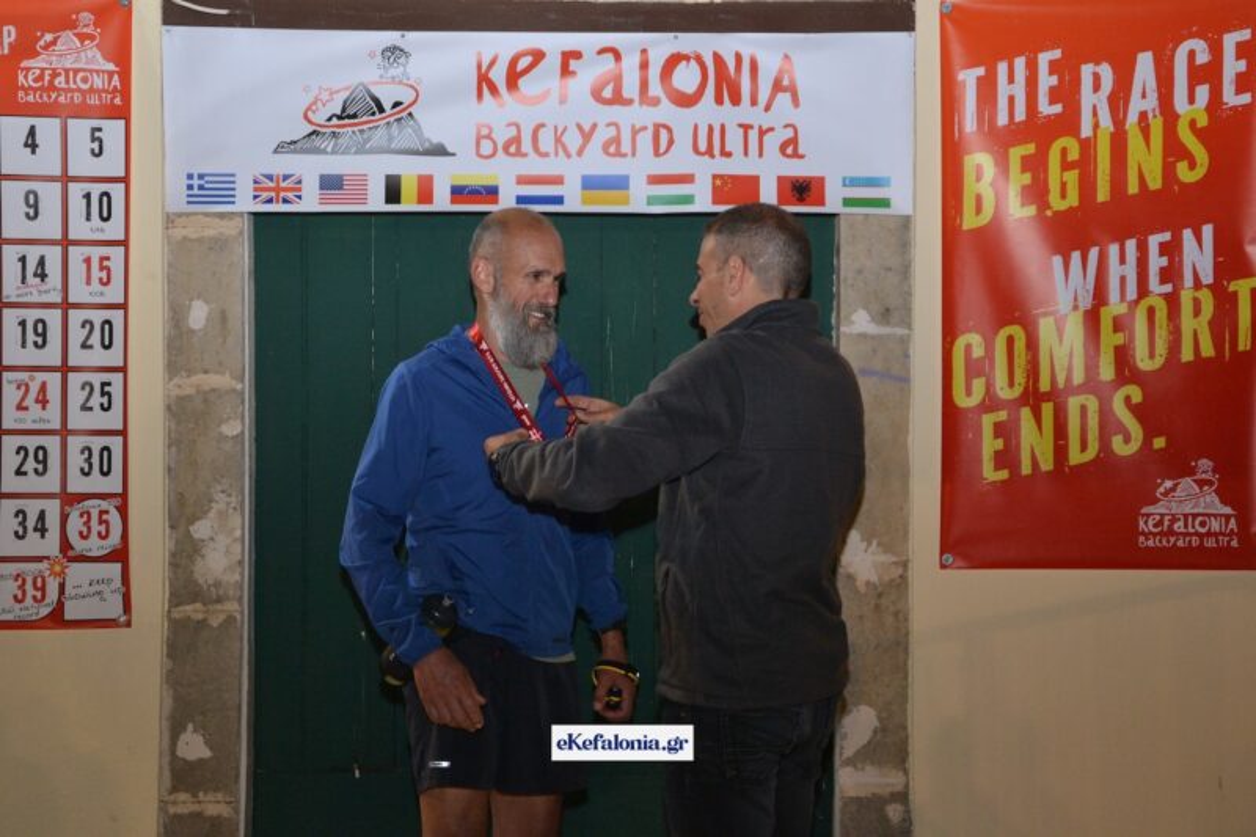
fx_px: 1988
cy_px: 418
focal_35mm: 57
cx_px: 628
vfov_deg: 23.8
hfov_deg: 35.1
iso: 1600
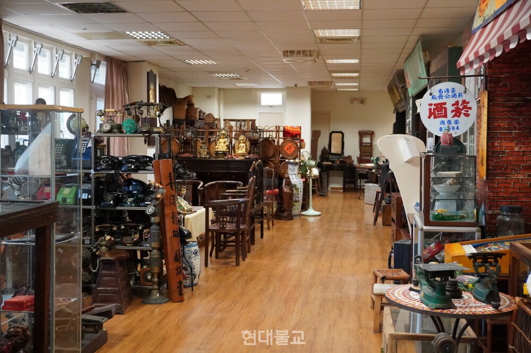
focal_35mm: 48
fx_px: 708
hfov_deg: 41.1
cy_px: 176
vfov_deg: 28.1
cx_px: 266
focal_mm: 32
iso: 4000
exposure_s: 1/160
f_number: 4.5
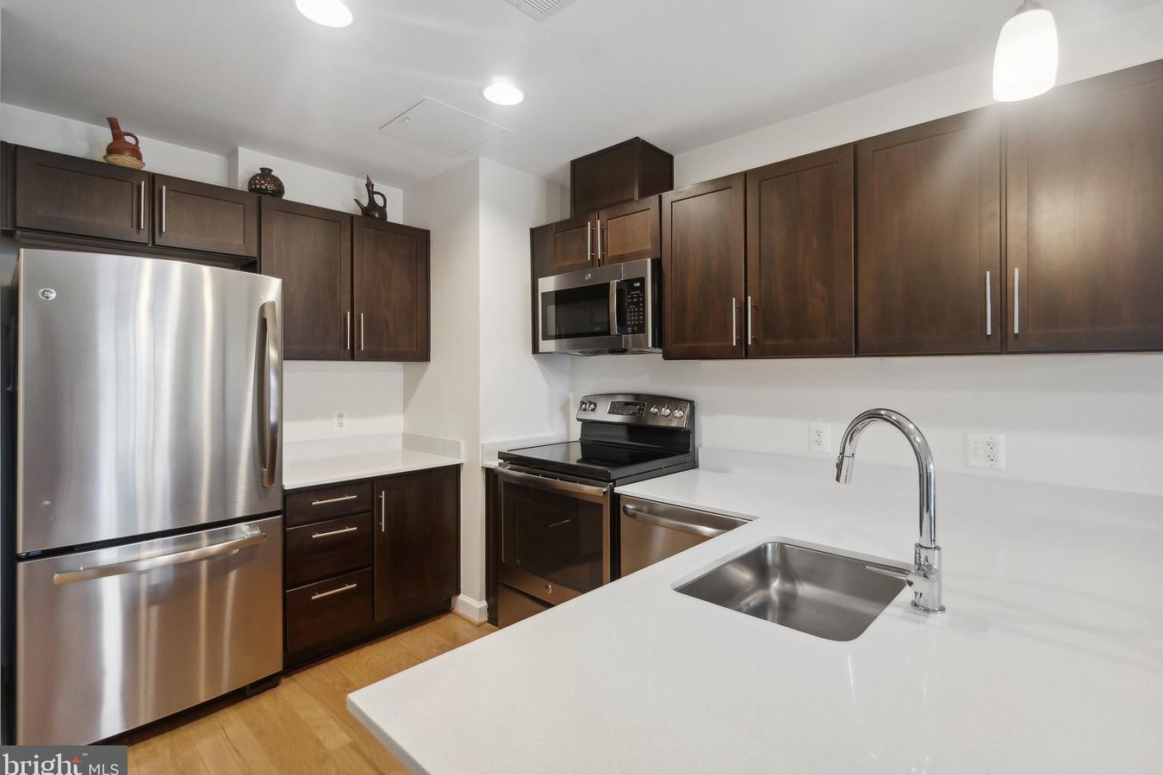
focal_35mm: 16
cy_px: 376
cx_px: 613
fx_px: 517
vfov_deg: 73.7
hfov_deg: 96.6
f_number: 7.1
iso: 200
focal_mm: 10
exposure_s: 1/6
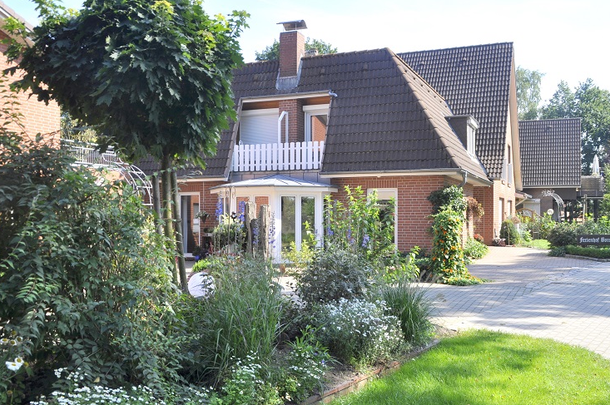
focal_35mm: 36
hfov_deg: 53.2
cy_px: 212
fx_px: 609
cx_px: 310
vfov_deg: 36.8
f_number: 7.1
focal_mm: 22
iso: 200
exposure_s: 1/200
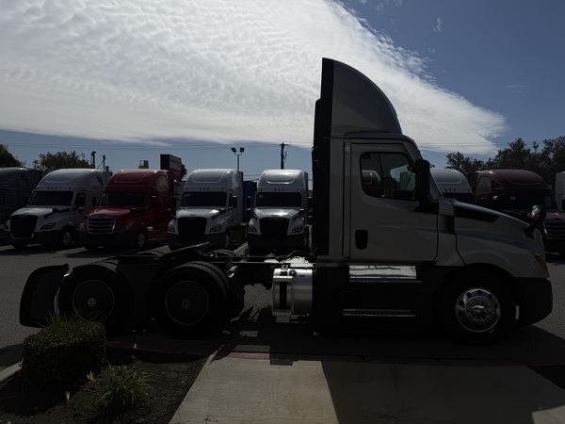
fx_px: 392
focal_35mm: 24
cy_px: 212
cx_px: 282
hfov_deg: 71.6
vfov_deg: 56.8
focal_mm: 6.76
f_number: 1.78
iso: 64
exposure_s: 1/55556
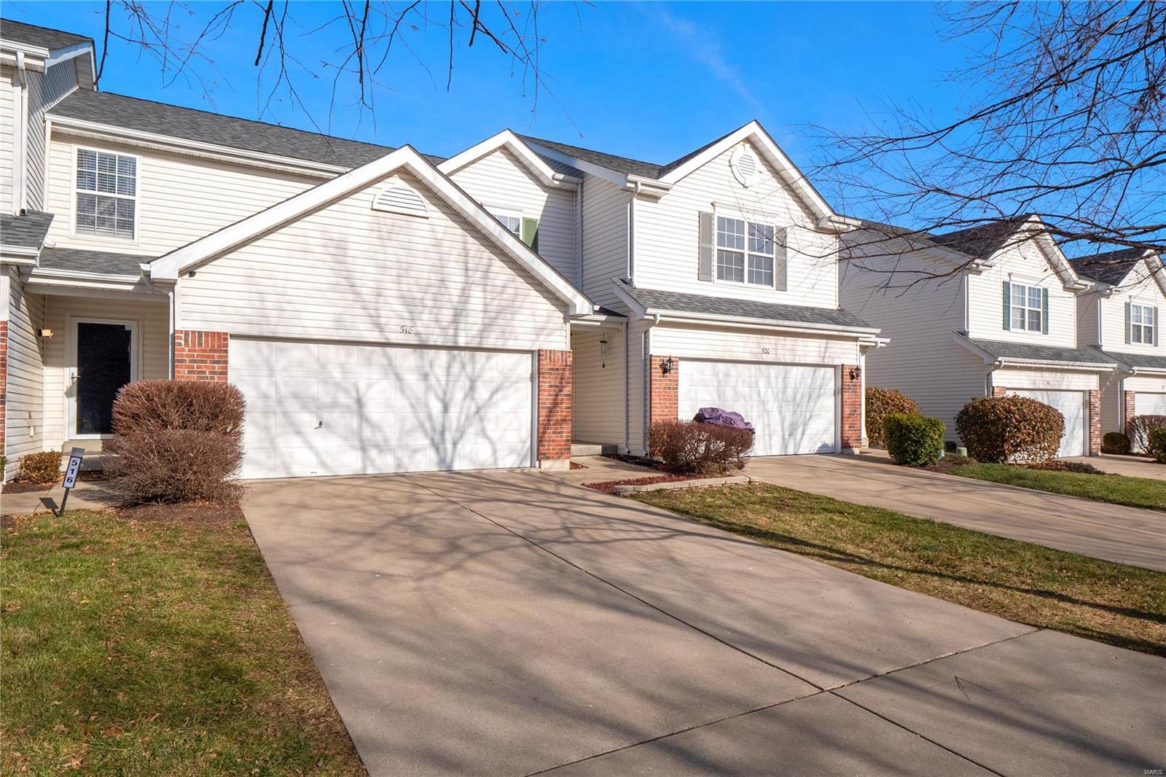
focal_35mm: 22
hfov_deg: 78.6
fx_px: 712
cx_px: 583
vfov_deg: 57.2
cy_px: 388
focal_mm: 11
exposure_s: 1/1250
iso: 400
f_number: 8
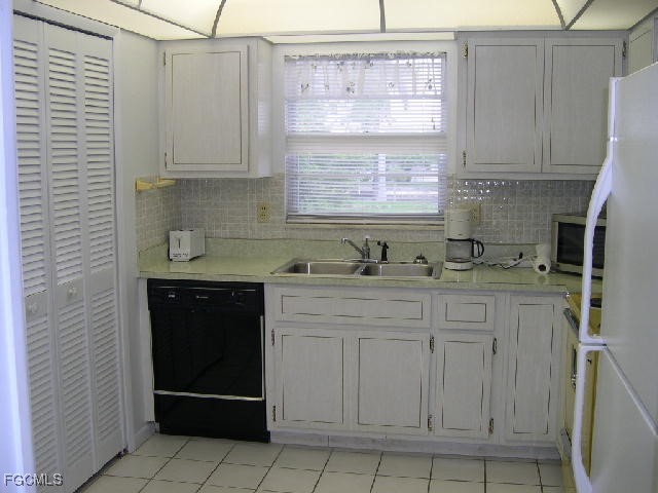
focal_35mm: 38
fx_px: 722
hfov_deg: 49.0
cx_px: 329
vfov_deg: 37.7
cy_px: 246
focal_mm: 8
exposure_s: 1/65.3
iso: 100
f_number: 2.8
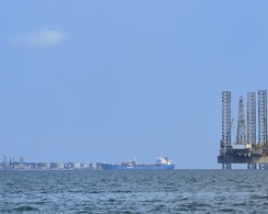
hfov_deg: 6.6
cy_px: 132
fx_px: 2307
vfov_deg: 5.3
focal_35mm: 291
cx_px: 124
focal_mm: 180
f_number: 8
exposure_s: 1/1600
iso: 400
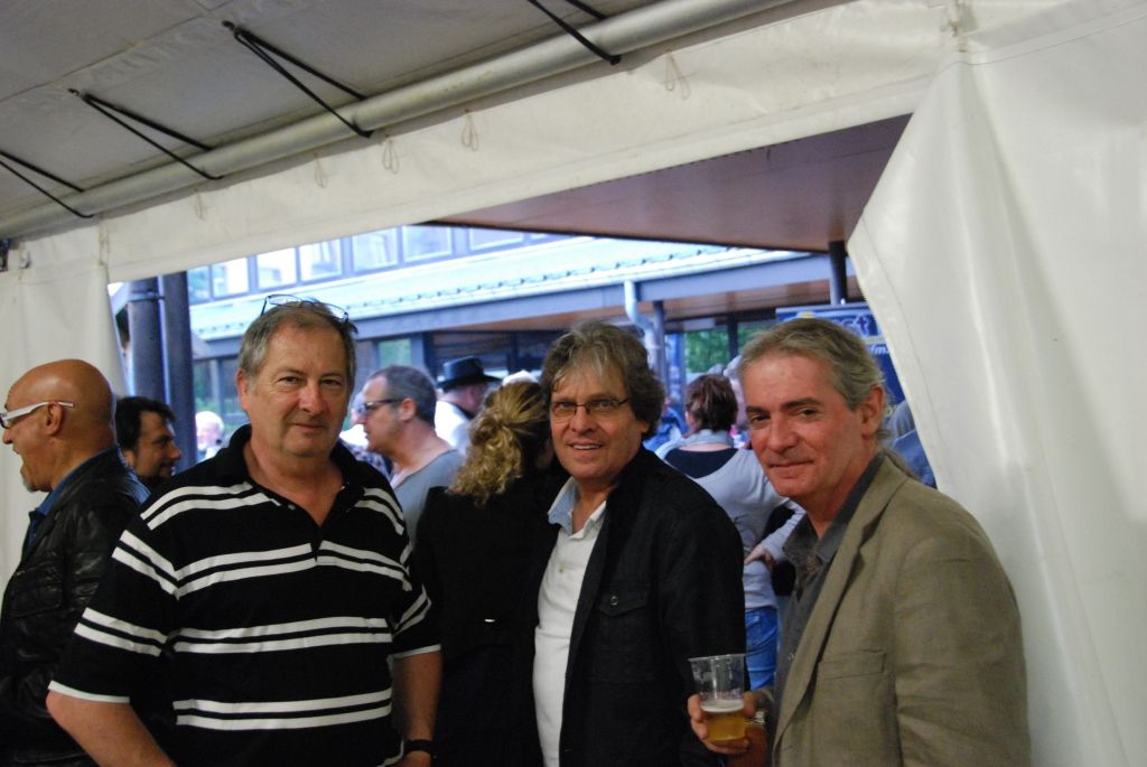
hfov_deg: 47.9
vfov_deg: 33.1
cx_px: 574
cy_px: 384
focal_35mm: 40
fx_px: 1292
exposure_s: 1/20
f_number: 5
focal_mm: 27
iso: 1600
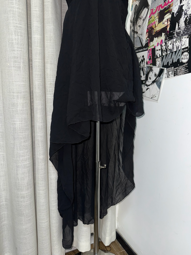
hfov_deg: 56.8
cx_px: 96
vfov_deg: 71.6
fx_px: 177
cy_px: 128
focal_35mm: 24
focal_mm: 6.76
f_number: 1.78
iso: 100
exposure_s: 1/43
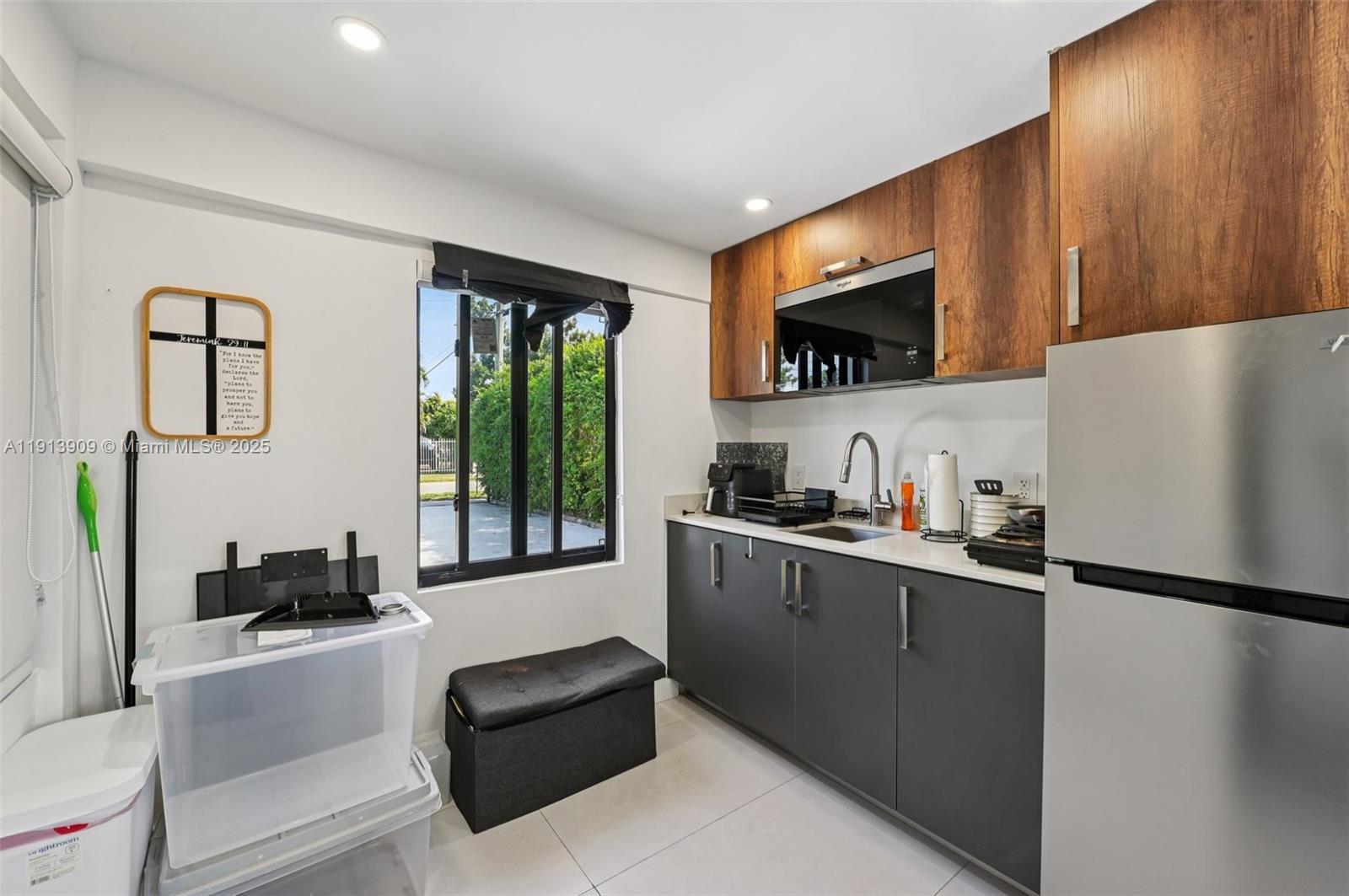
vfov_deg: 81.1
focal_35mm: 14
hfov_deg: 104.3
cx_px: 674
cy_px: 448
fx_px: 524
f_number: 8
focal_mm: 14
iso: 160
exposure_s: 1/13
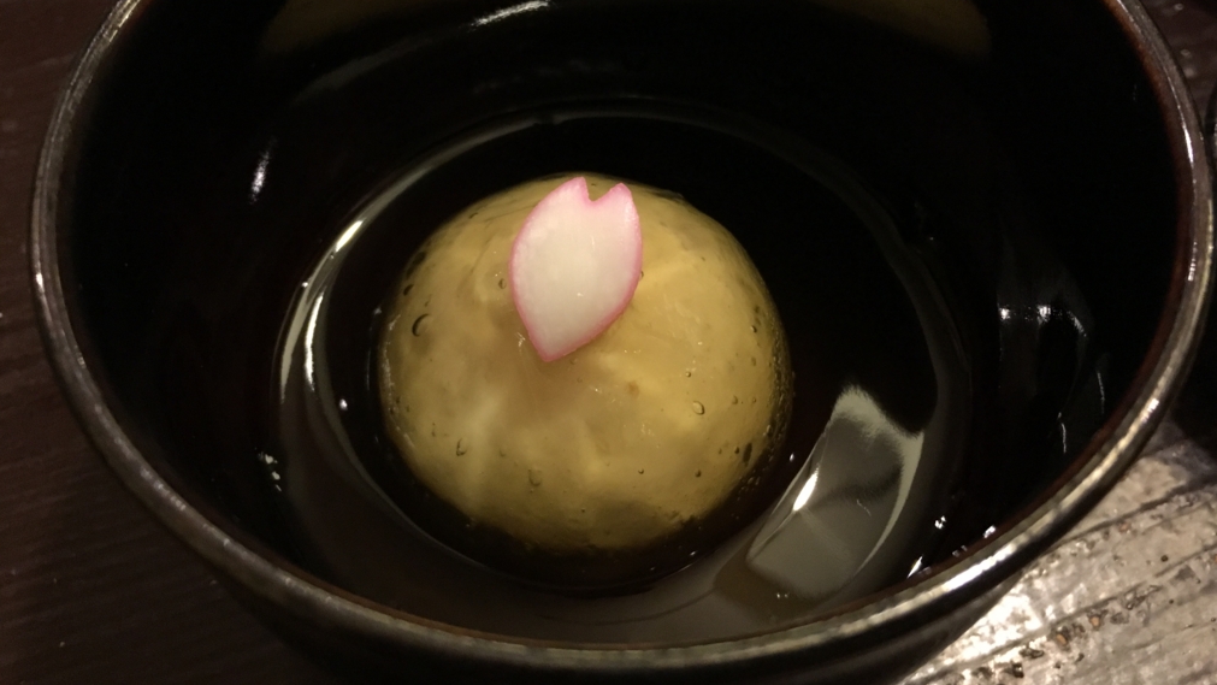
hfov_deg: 61.0
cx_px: 615
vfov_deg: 36.6
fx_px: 1033
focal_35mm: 32
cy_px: 283
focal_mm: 4.15
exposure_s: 1/17
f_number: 2.2
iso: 200
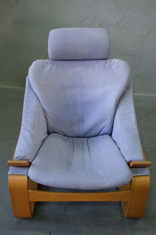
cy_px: 118
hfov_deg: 37.9
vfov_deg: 54.4
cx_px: 78
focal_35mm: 35
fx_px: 227
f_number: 4
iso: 640
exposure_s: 1/34
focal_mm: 23.5
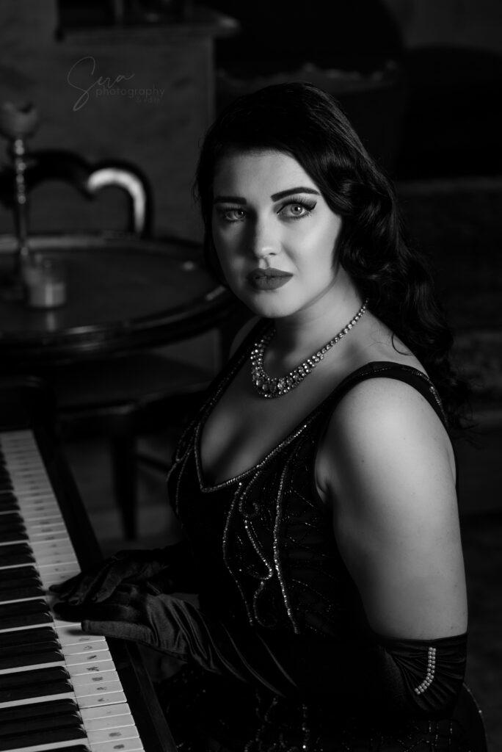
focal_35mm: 85
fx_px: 1775
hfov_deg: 16.1
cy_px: 376
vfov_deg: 23.9
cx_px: 251
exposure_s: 1/125
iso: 200
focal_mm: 85
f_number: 4.5
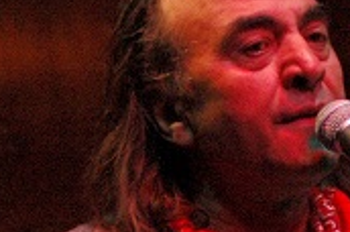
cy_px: 418
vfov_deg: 2.4
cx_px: 92
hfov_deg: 3.7
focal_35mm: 558
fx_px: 5415
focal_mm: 80
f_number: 2.8
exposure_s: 1/160
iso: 800
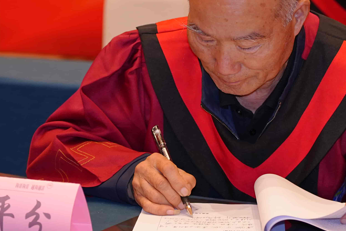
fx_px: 1240
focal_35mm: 129
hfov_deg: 15.9
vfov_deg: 10.6
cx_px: 209
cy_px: 76
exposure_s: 1/125
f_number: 2.8
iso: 640
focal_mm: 47
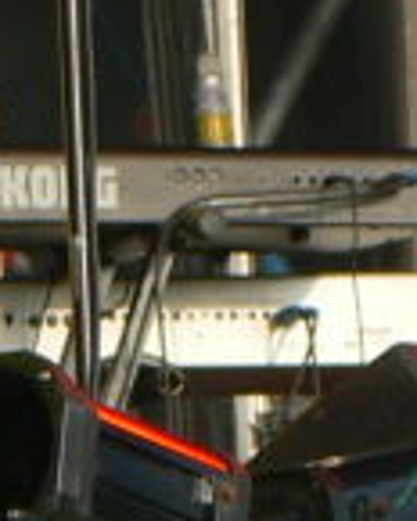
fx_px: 13668
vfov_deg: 2.2
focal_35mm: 886
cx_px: -1075
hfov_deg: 1.7
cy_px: -352
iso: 80
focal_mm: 24.6
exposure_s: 1/100
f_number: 4
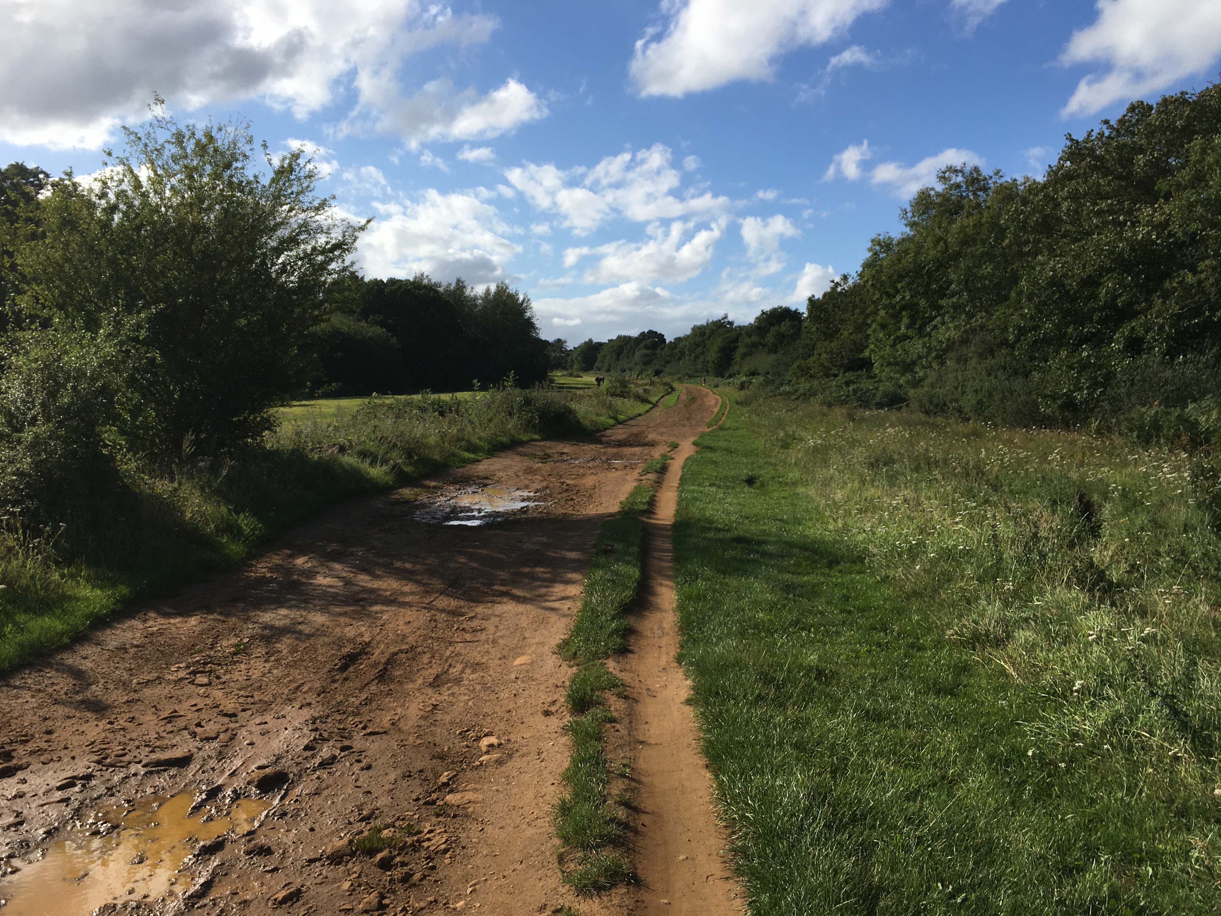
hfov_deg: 61.7
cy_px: 458
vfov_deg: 48.2
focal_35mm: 29
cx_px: 610
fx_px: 1023
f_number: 2.2
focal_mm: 4.15
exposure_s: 1/2079
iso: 25
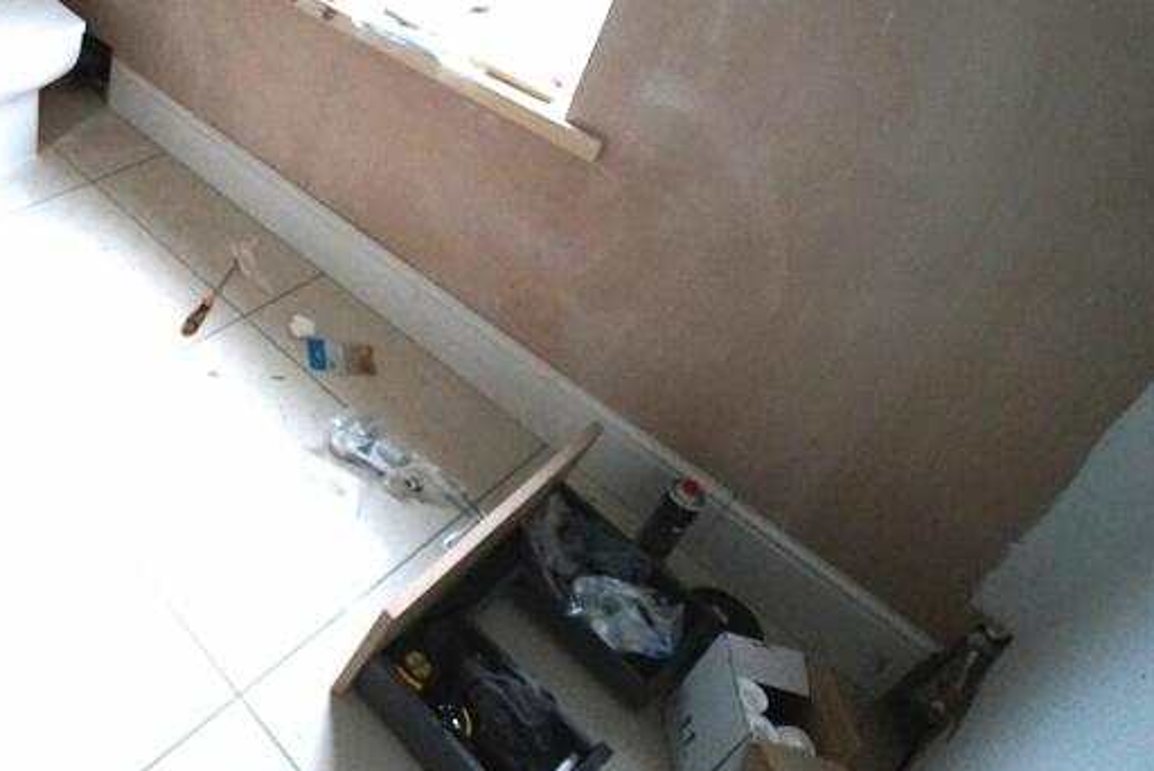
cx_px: 45
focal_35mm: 28
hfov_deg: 53.9
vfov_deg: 42.8
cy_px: 85
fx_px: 898
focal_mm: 14
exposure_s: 1/40
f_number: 2.8
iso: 6400
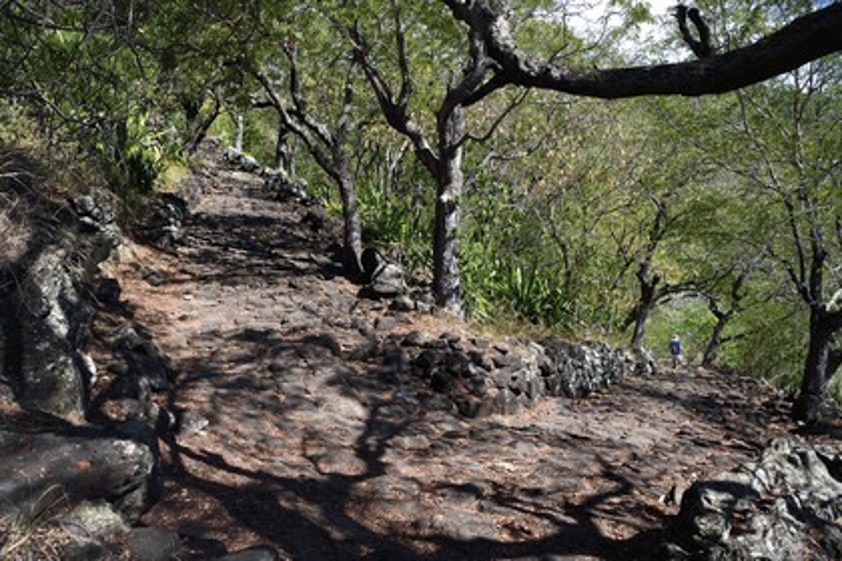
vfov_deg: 53.1
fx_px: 561
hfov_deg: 73.7
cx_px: 421
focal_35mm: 24
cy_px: 280
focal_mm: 24
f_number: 8
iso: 200
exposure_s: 1/400
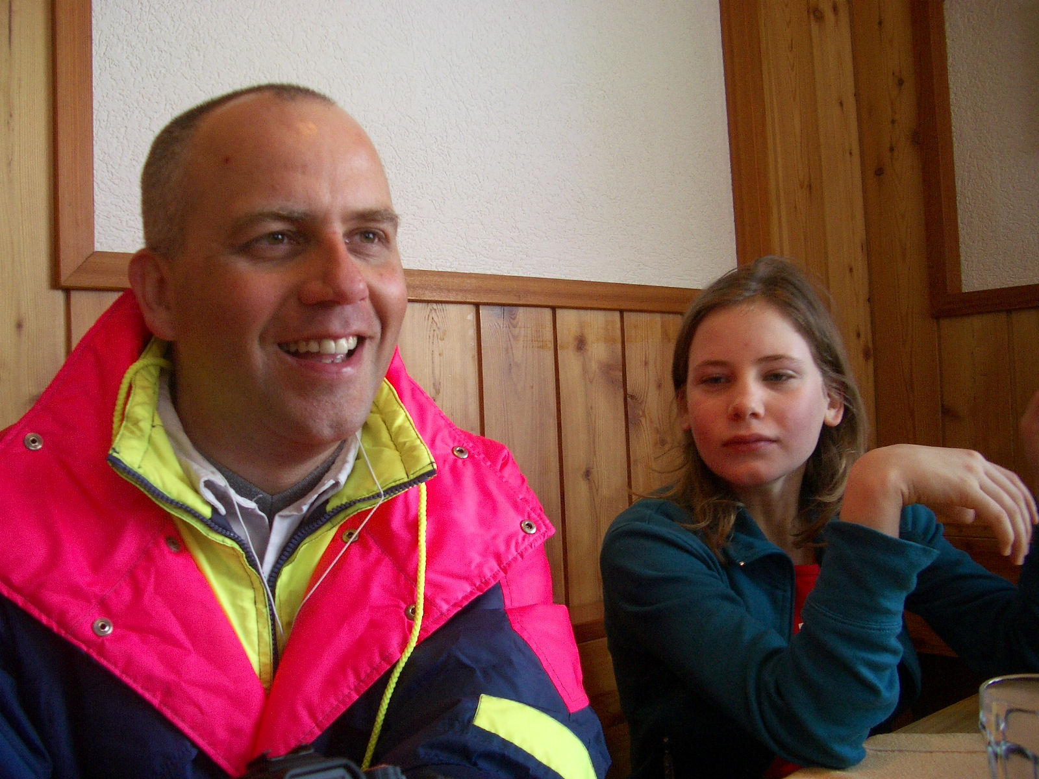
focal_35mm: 35
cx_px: 520
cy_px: 390
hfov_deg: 52.6
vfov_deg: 40.7
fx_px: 1051
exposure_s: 1/80
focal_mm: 5.8
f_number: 2.6
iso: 100
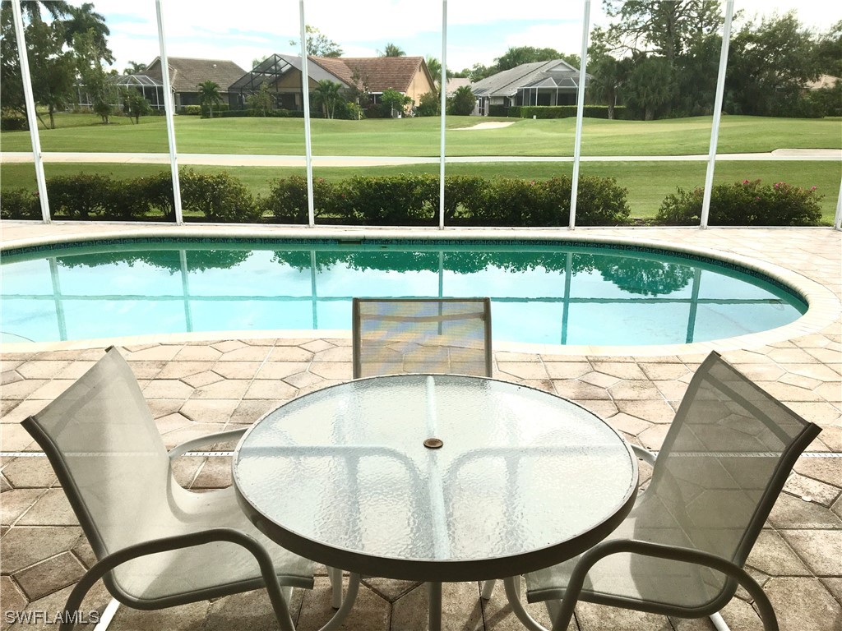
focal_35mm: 29
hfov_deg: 61.7
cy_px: 316
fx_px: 705
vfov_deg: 48.2
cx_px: 421
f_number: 2.2
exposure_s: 1/836
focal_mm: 4.15
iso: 25
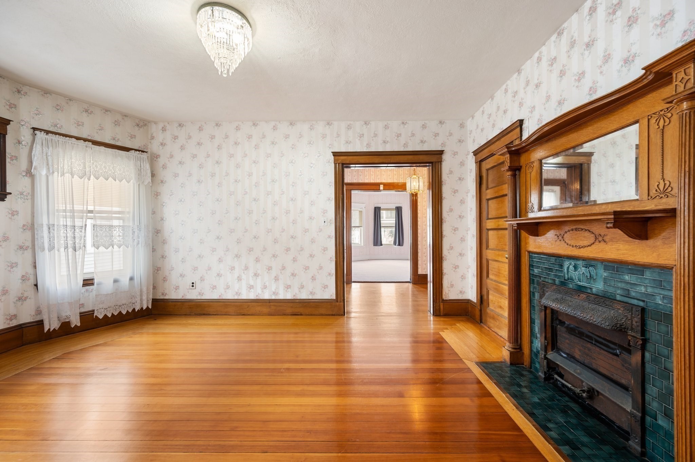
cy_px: 231
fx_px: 270
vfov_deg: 81.1
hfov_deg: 104.3
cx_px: 348
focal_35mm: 14
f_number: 7.1
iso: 500
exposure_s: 1/2.5
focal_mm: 14
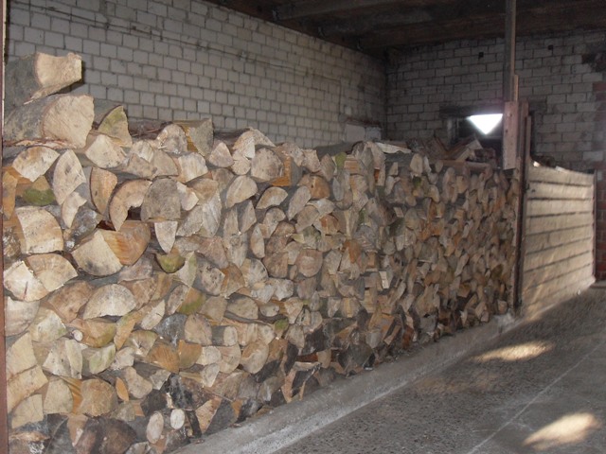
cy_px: 227
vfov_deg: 38.7
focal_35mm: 37
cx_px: 303
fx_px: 648
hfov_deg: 50.1
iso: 200
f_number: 2.8
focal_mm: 6.3
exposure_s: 1/45
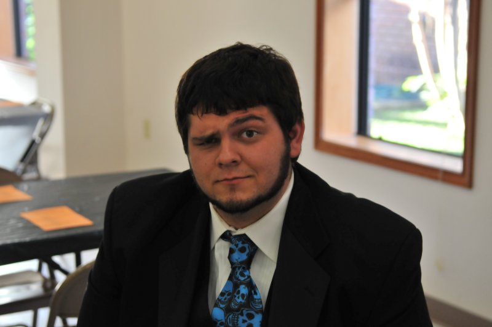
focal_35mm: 82
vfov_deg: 16.5
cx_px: 246
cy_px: 164
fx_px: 1126
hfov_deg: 24.7
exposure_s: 1/60
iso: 800
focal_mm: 55
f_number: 4
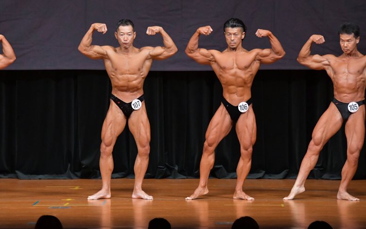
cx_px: 183
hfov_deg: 8.0
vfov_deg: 5.0
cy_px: 107
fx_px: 2604
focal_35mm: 261
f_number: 5.6
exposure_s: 1/400
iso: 5000
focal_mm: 170
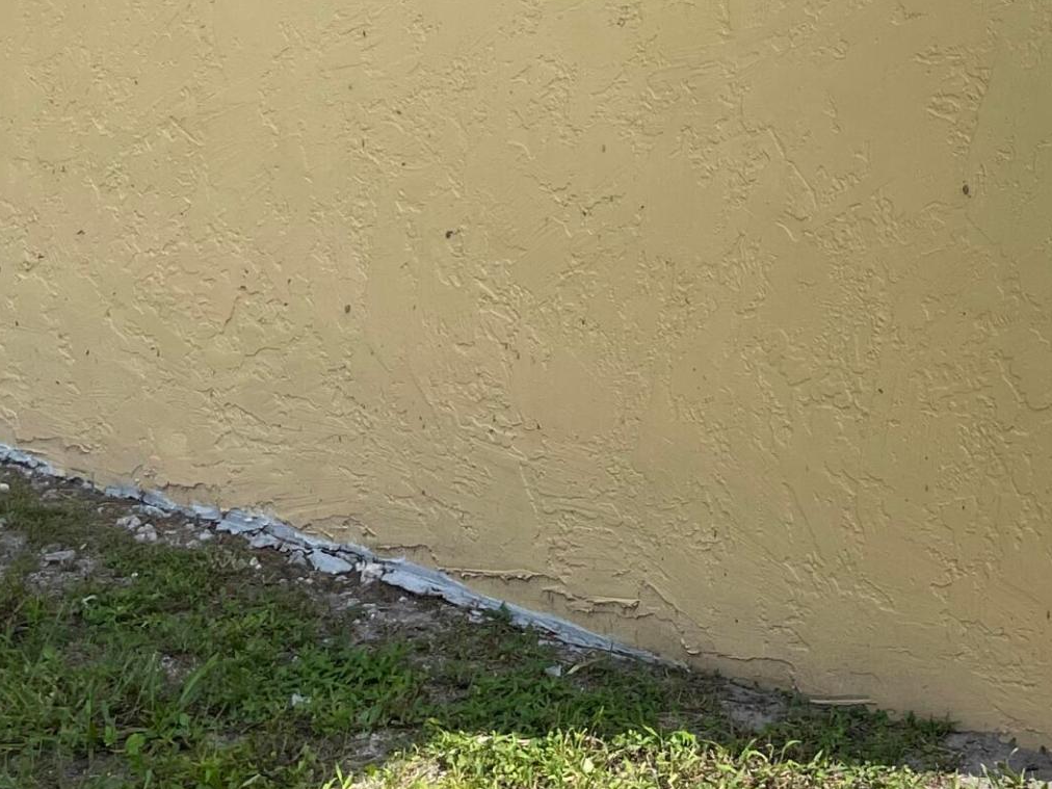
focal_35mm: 74
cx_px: 838
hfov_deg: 25.9
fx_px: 2249
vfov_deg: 18.5
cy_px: -246
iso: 32
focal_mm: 4.2
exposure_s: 1/2959
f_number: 1.6
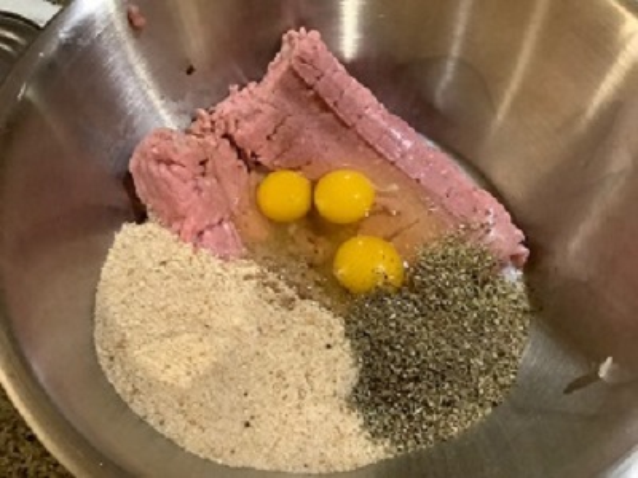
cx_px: 319
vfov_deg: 45.4
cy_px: 239
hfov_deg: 58.4
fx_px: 571
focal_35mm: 31
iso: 500
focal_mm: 3.3
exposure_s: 1/30
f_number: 2.4
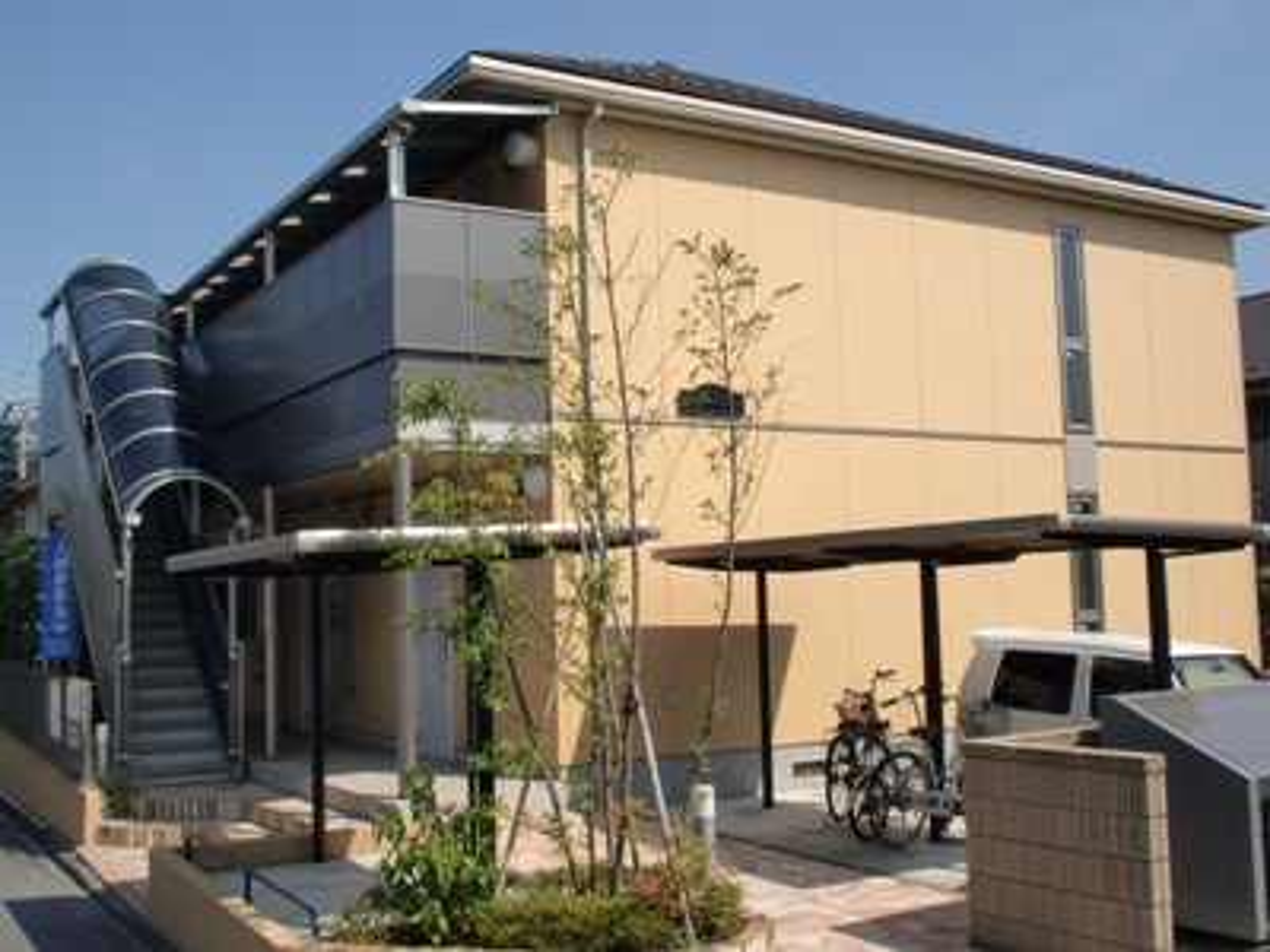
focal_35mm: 39
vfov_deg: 36.8
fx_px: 1431
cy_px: 476
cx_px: 635
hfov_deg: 47.9
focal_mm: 6.51
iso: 64
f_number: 9.1
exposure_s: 1/160
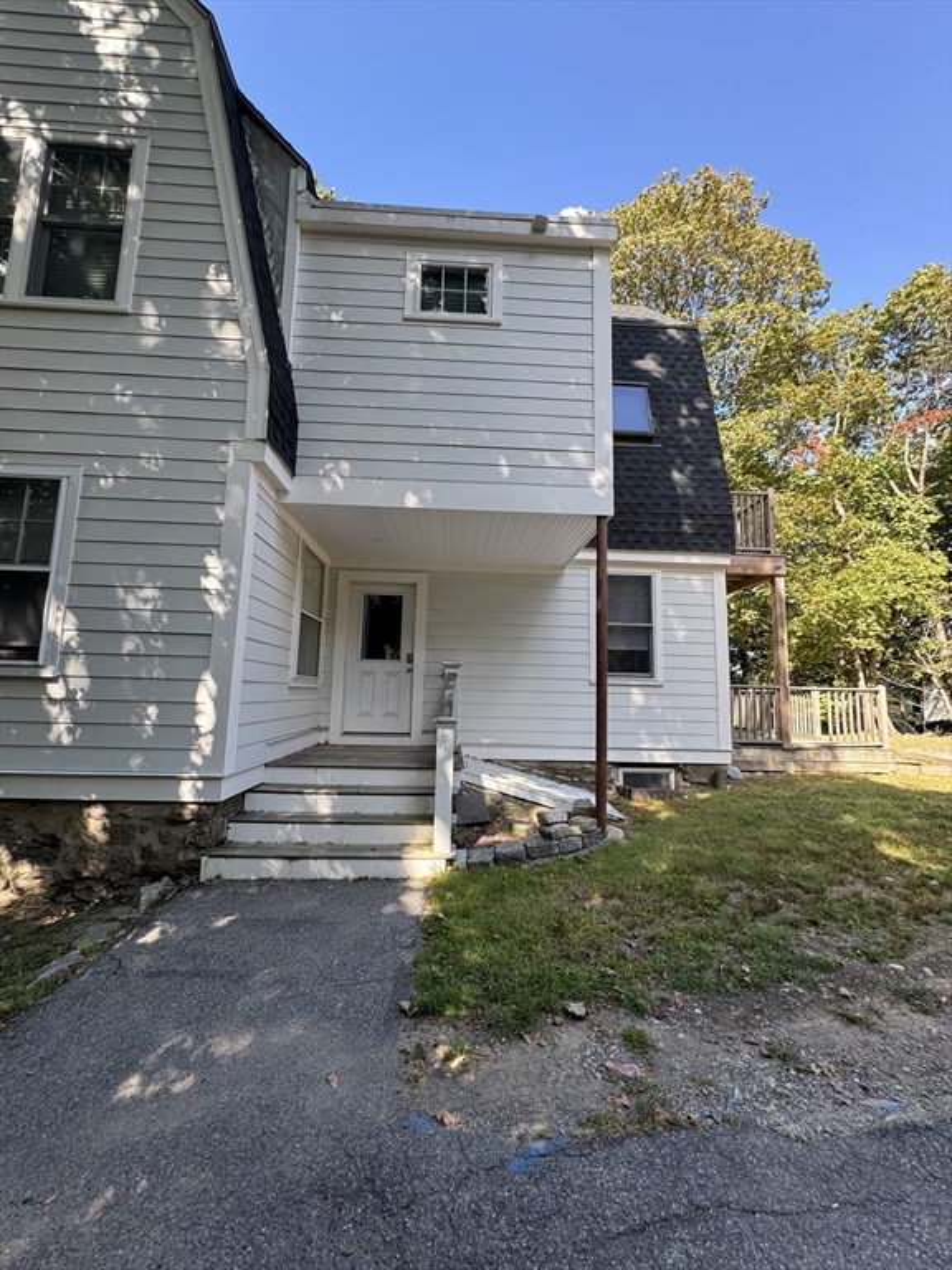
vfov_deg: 102.1
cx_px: 476
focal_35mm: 14
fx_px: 513
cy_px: 635
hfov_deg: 85.7
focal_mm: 2.22
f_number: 2.2
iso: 40
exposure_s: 1/281
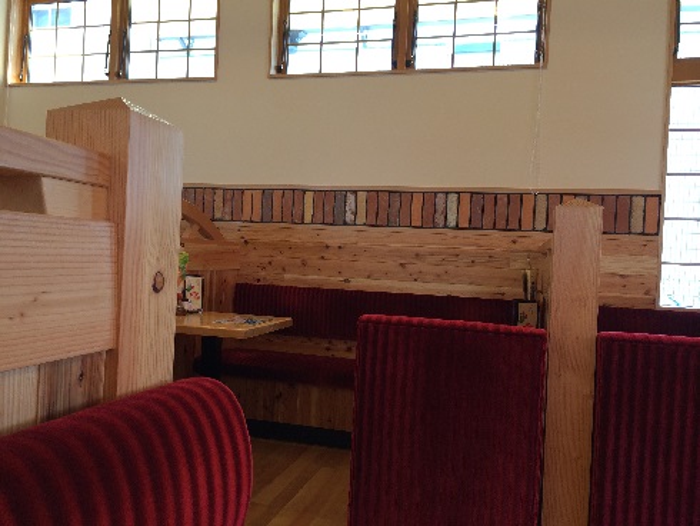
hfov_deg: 59.9
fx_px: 607
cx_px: 350
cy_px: 263
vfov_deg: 46.8
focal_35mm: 30
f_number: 2.2
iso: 40
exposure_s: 1/40
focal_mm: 4.12
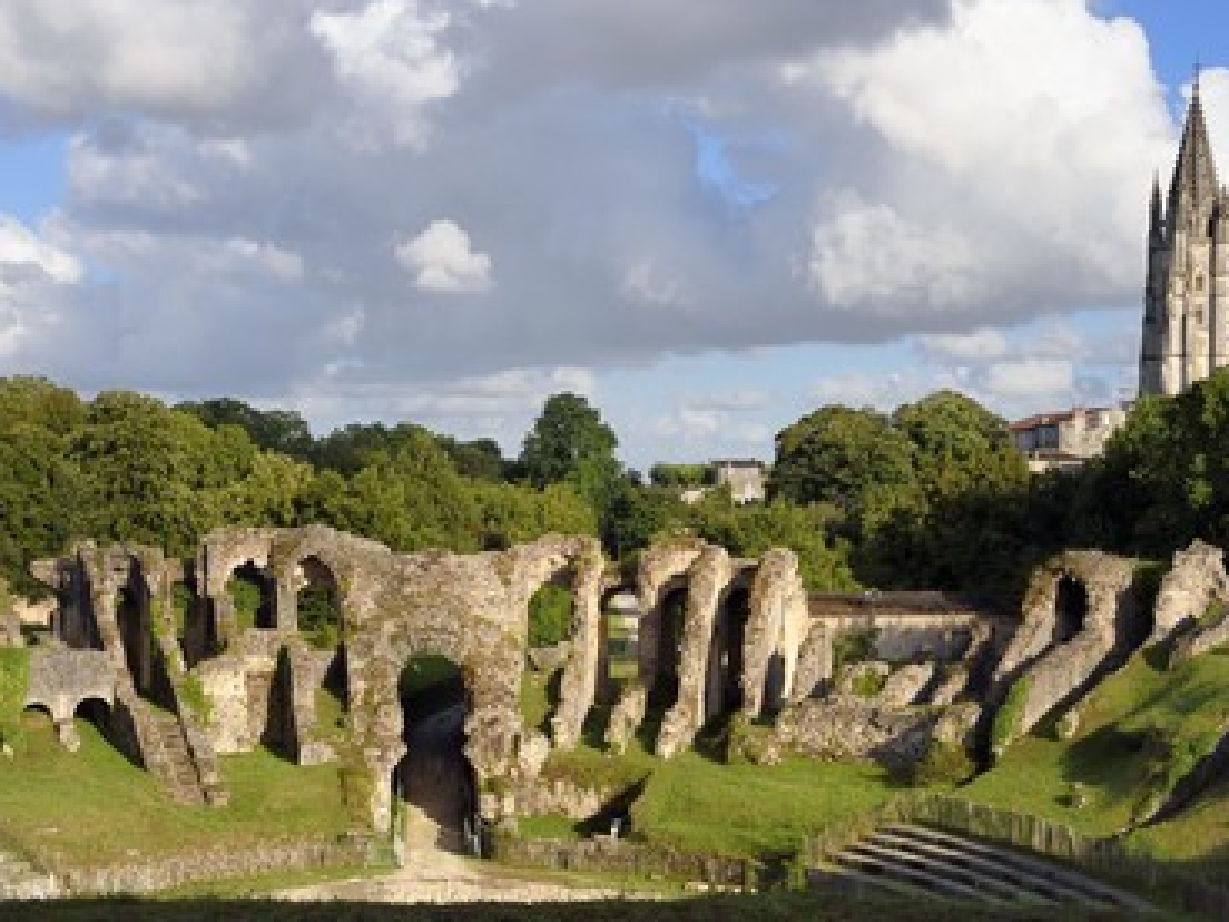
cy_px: 458
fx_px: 2024
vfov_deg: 25.7
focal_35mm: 57
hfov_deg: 33.8
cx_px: 638
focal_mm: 52
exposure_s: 1/320
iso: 200
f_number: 11
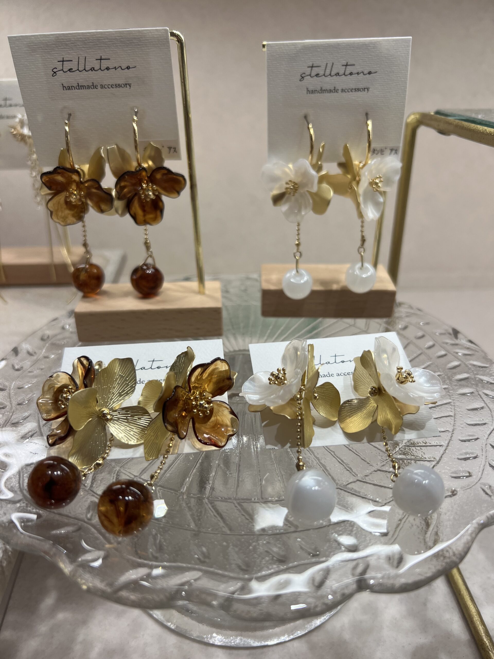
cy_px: 330
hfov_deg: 53.1
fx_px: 495
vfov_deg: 67.3
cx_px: 247
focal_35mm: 26
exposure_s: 1/422
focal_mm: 5.7
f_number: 1.5
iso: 50
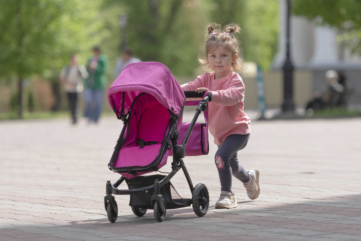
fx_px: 1354
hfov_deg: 15.2
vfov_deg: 10.2
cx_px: 180
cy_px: 120
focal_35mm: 135
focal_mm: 135
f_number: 2.8
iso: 125
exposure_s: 1/1250
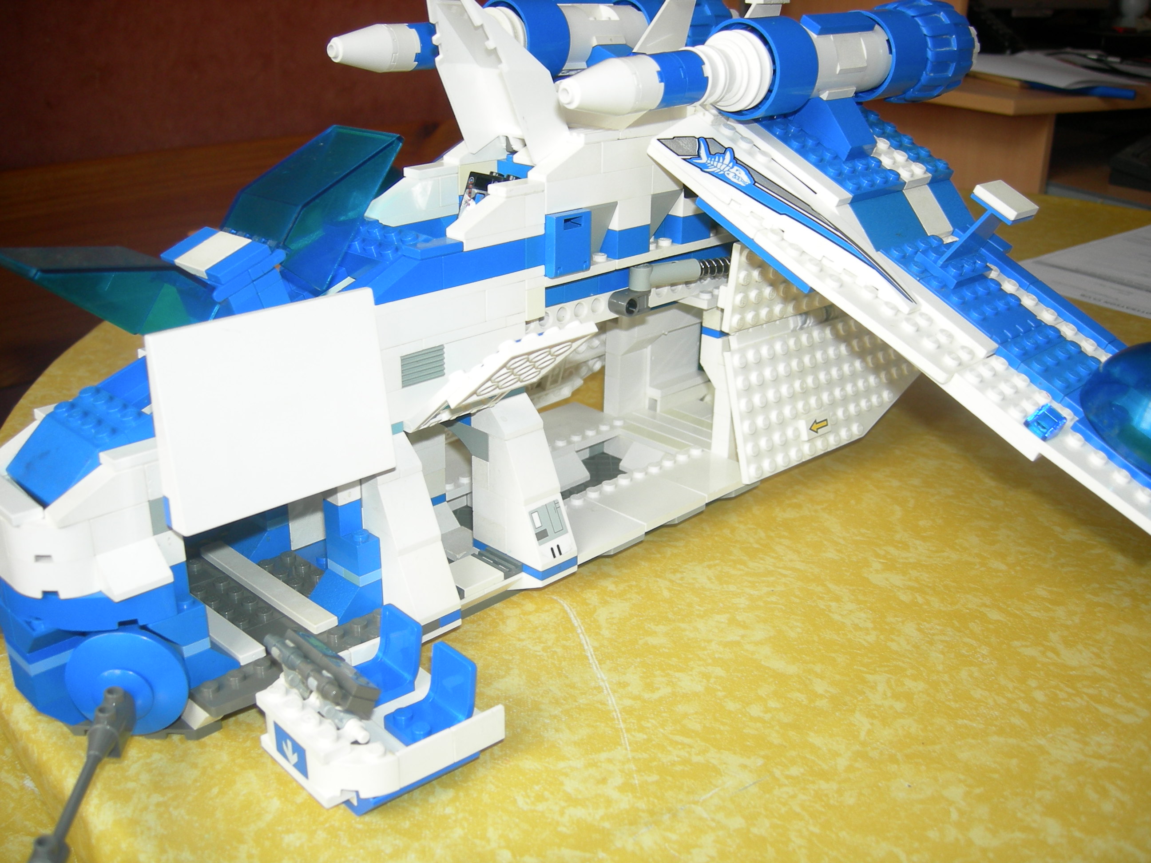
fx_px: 1197
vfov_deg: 39.7
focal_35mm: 36
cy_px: 432
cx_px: 576
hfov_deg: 51.4
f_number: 2.7
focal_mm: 7.5
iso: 64
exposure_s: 1/30
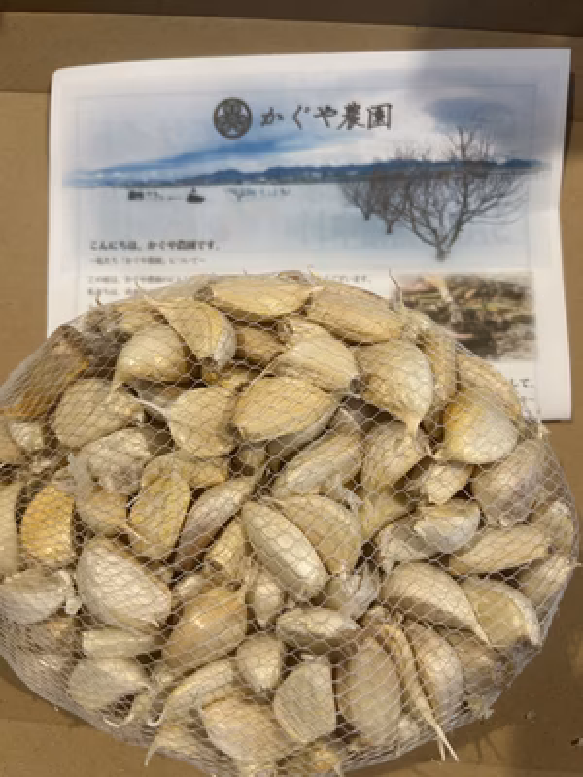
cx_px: 292
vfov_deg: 67.3
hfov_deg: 53.1
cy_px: 388
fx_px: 584
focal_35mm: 26
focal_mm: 5.7
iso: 125
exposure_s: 1/50
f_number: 1.5
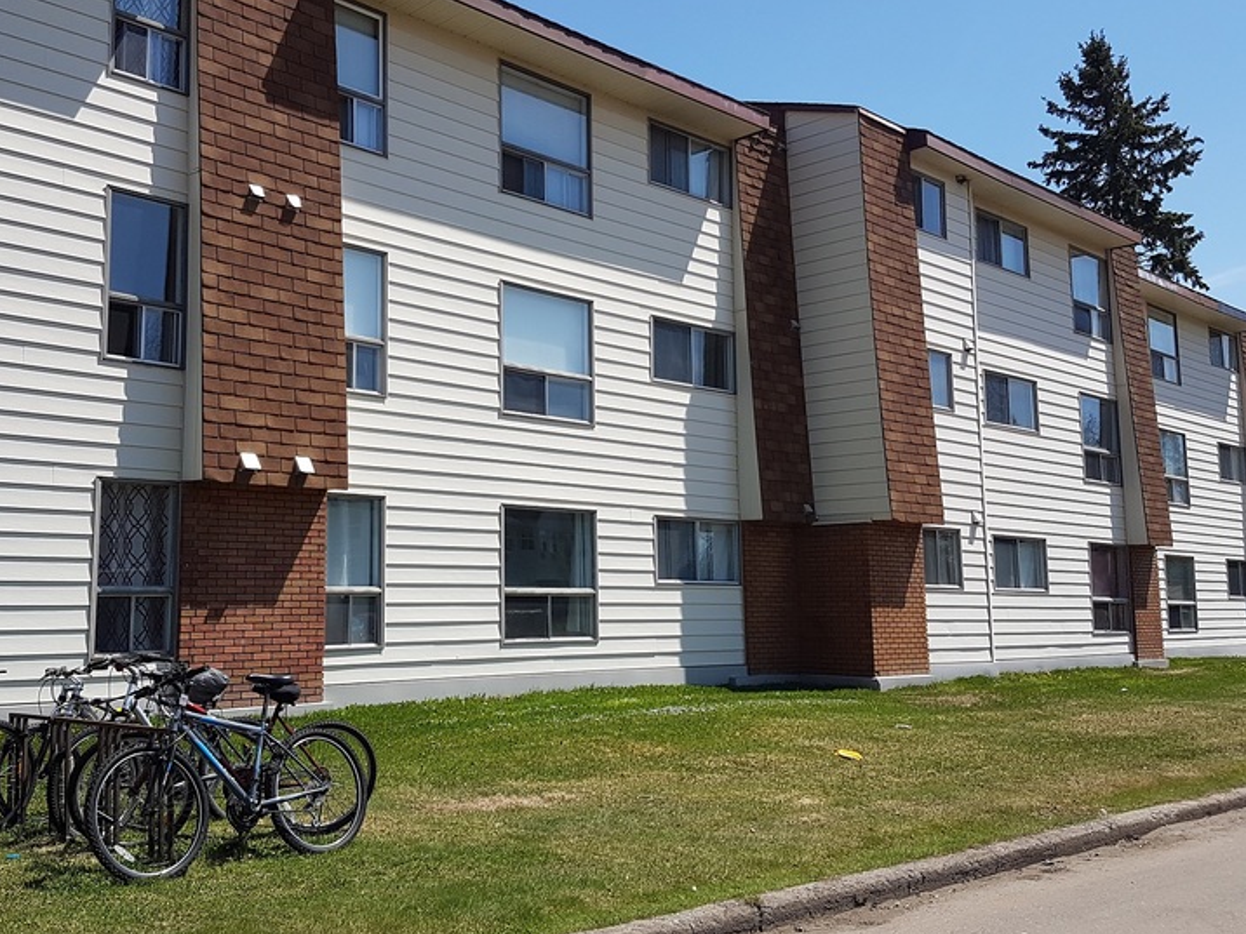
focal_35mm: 37
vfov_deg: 38.7
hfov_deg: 50.0
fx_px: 1332
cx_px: 546
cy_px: 440
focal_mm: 4.2
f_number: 1.7
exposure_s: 1/2448
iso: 40
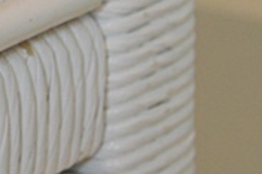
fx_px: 1918
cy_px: -81
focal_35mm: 264
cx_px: -144
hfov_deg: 7.7
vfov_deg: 5.2
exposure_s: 1/60
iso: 560
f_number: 4.2
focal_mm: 31
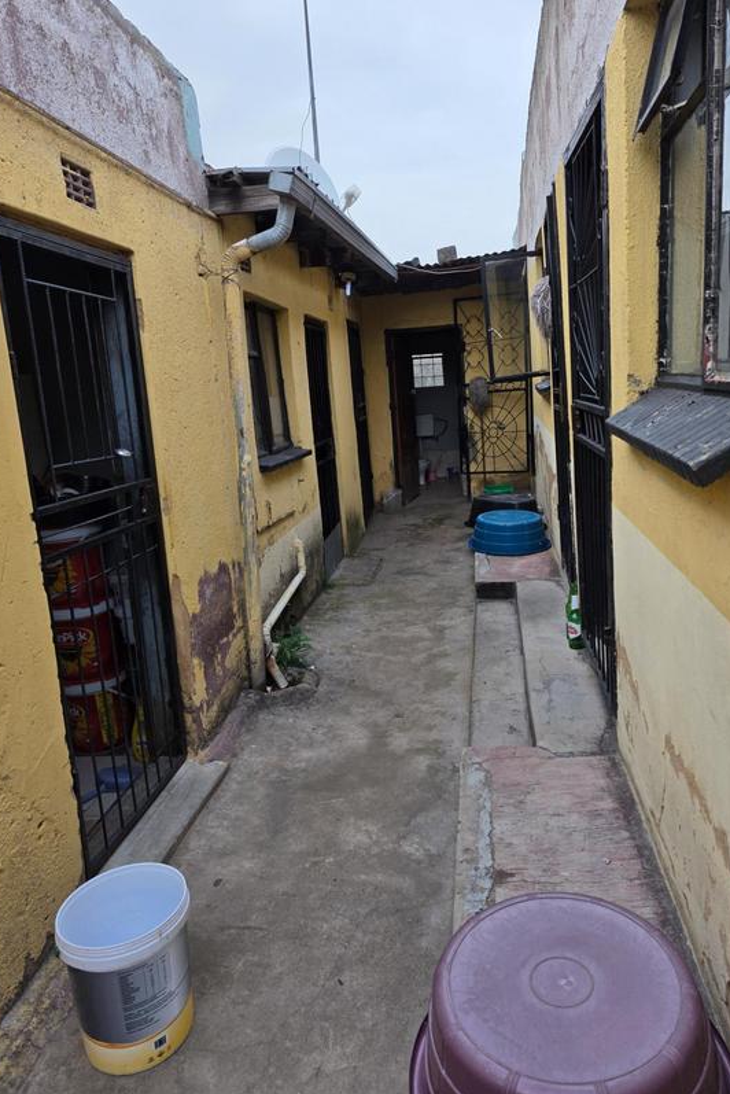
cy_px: 548
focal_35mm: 24
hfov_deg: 53.1
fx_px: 729
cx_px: 391
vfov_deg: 73.7
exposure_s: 1/359
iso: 50
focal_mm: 6.3
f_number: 1.7
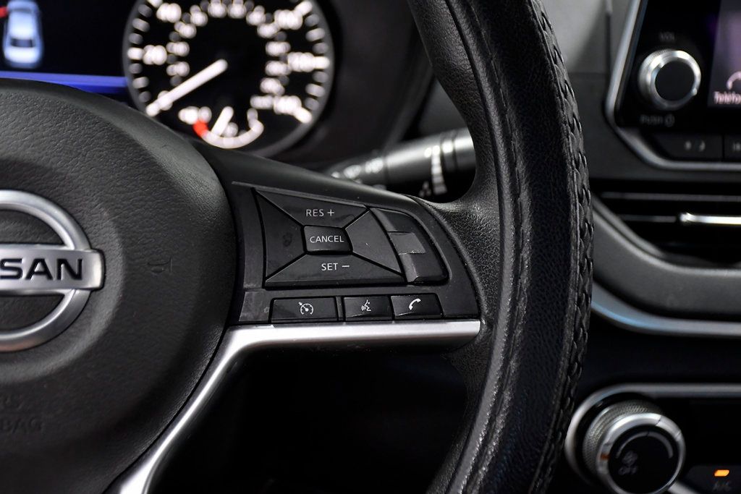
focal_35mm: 72
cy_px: 247
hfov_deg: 28.1
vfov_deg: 18.9
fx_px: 1482
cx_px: 370
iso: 2500
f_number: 4.5
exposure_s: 1/125
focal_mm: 48
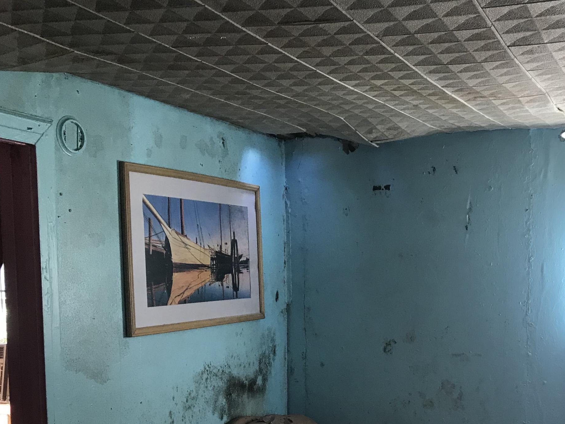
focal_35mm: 46
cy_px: 344
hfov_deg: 40.1
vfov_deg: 30.7
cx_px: 423
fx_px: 751
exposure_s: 1/30
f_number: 1.8
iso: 32
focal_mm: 3.99
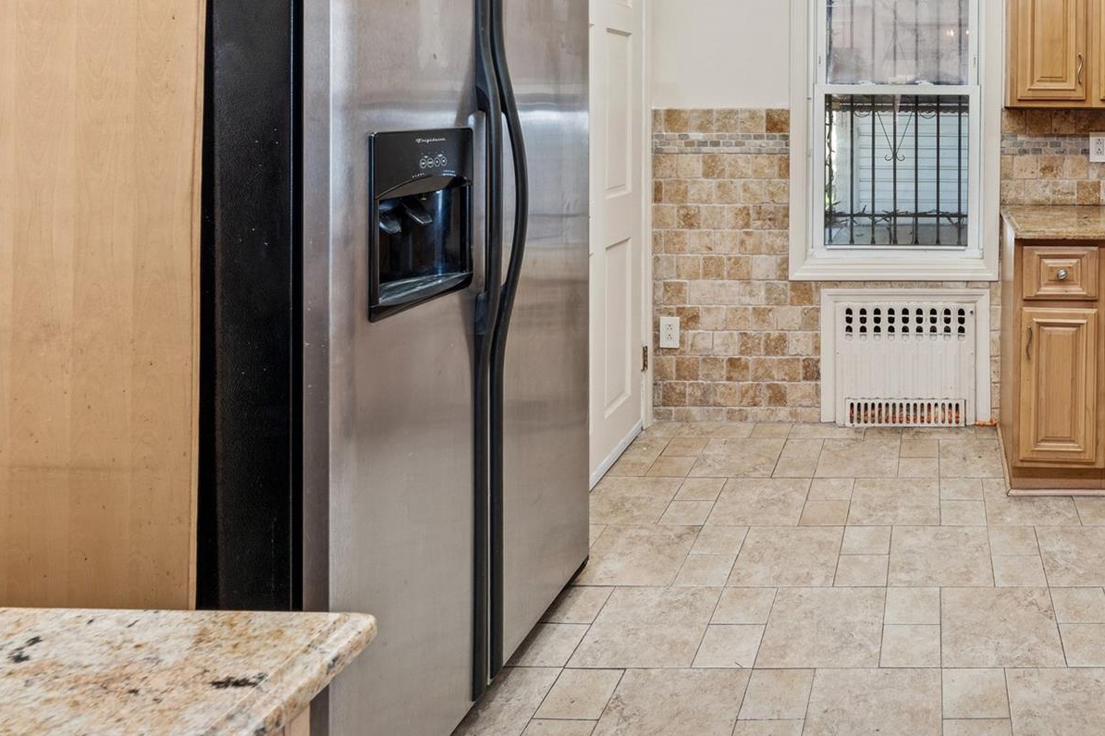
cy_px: 113
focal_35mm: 24
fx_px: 736
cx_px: 943
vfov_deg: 49.0
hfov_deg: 64.4
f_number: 11
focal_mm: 14
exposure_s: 1/2
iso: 100
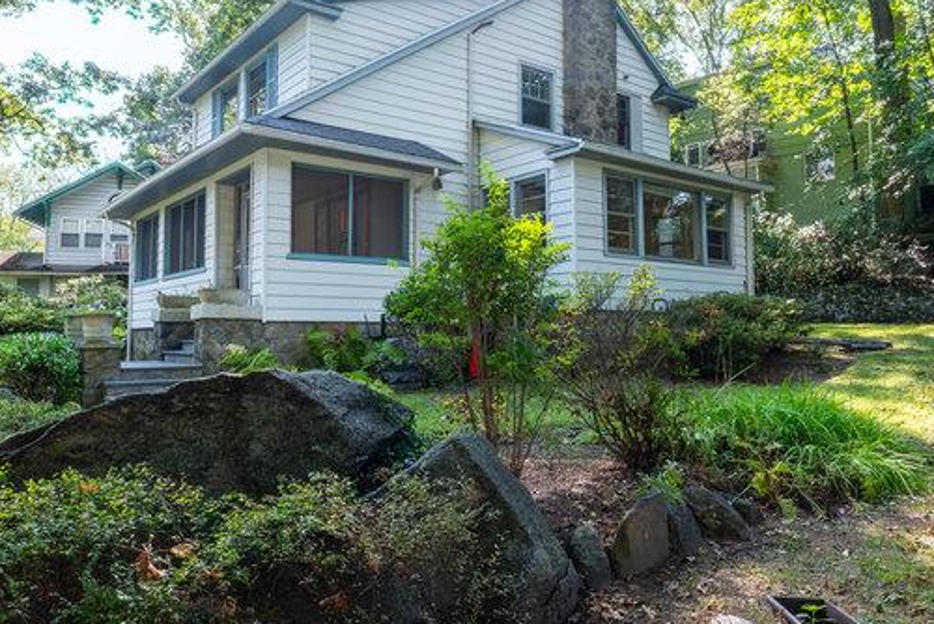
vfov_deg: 46.4
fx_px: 727
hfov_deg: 65.4
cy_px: 296
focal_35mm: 28
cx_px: 495
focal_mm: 14
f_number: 8
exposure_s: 1/2000
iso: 800
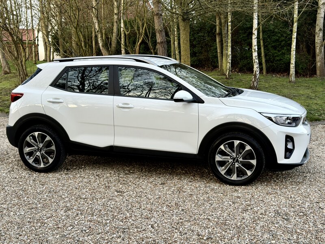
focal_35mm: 48
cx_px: 162
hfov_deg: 39.7
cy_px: 122
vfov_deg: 30.3
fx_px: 451
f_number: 1.78
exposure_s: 1/117
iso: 100
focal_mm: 6.76
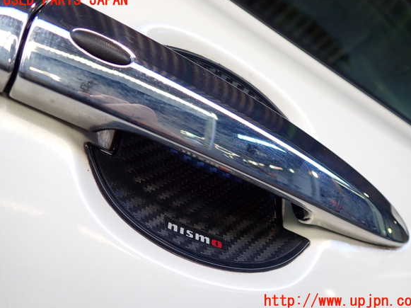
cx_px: 212
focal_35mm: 31
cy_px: 151
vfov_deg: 45.4
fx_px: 368
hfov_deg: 58.4
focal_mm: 5.4
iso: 125
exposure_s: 1/125
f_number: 2.3
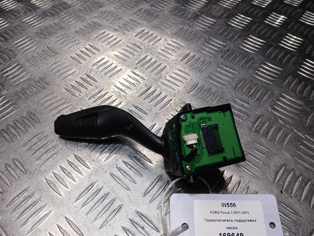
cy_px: 118
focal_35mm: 26
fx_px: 236
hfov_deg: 67.3
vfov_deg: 53.1
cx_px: 157
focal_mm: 3.98
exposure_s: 1/100
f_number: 1.8
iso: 32
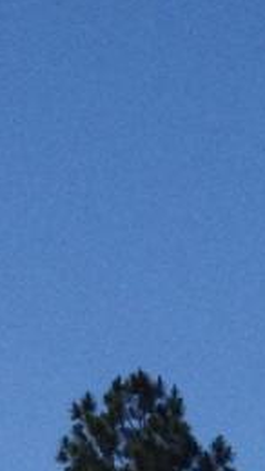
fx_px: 3667
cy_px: 1431
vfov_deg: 6.6
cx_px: -34
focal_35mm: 294
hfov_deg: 4.1
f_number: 2.4
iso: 50
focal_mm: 4.28
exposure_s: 1/3460
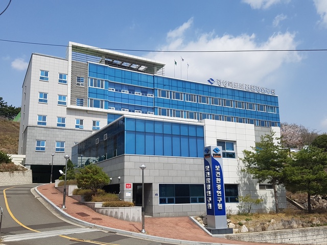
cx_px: 164
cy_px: 122
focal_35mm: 26
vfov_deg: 53.1
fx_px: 246
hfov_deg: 67.3
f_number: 1.7
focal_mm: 4.2
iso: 50
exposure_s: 1/3824
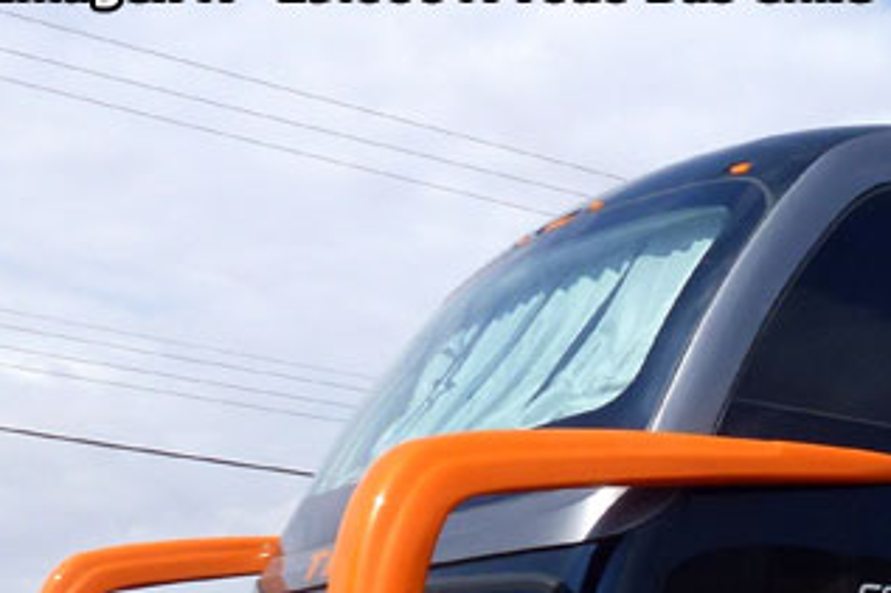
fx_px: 1558
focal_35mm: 63
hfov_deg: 27.6
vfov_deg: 20.1
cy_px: 725
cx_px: 1099
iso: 100
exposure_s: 1/1000
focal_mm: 4.3
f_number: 4
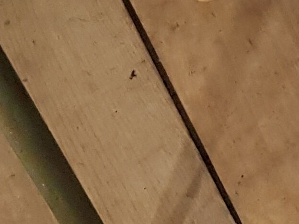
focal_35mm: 168
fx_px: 1451
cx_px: 709
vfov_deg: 8.2
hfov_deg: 10.3
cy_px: -283
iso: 160
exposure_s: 1/50
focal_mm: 4.2
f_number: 1.7
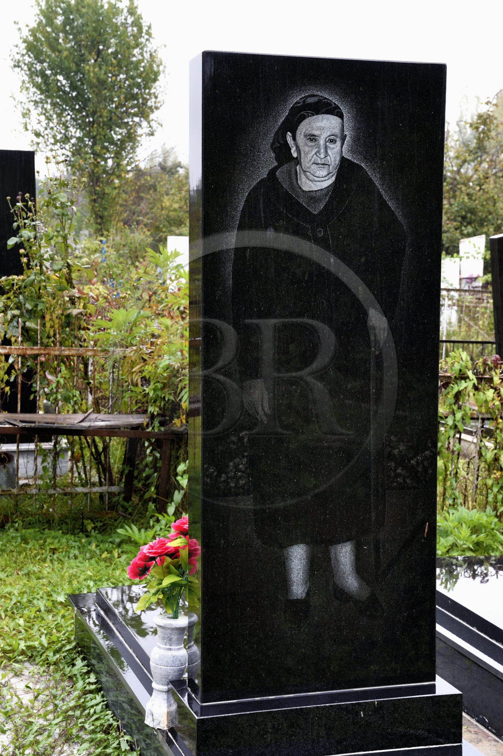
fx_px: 1300
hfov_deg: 21.9
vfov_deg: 32.4
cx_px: 252
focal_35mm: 62
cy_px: 378
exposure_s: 1/40
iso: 800
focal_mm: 62
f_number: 14
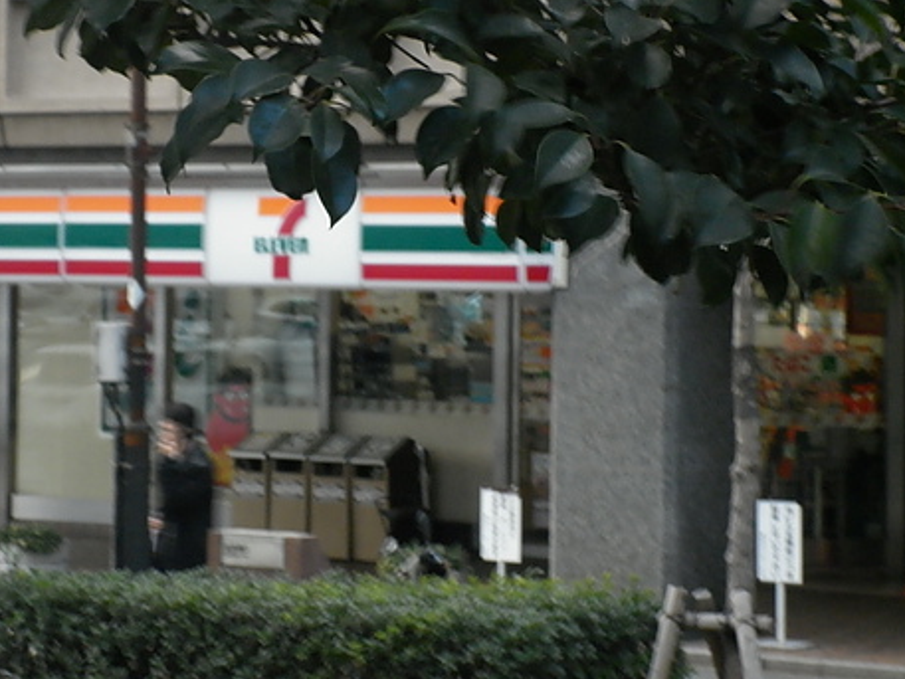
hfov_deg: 13.4
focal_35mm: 147
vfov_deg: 10.1
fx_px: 3844
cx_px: 321
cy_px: 285
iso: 200
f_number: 6.2
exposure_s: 1/25
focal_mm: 20
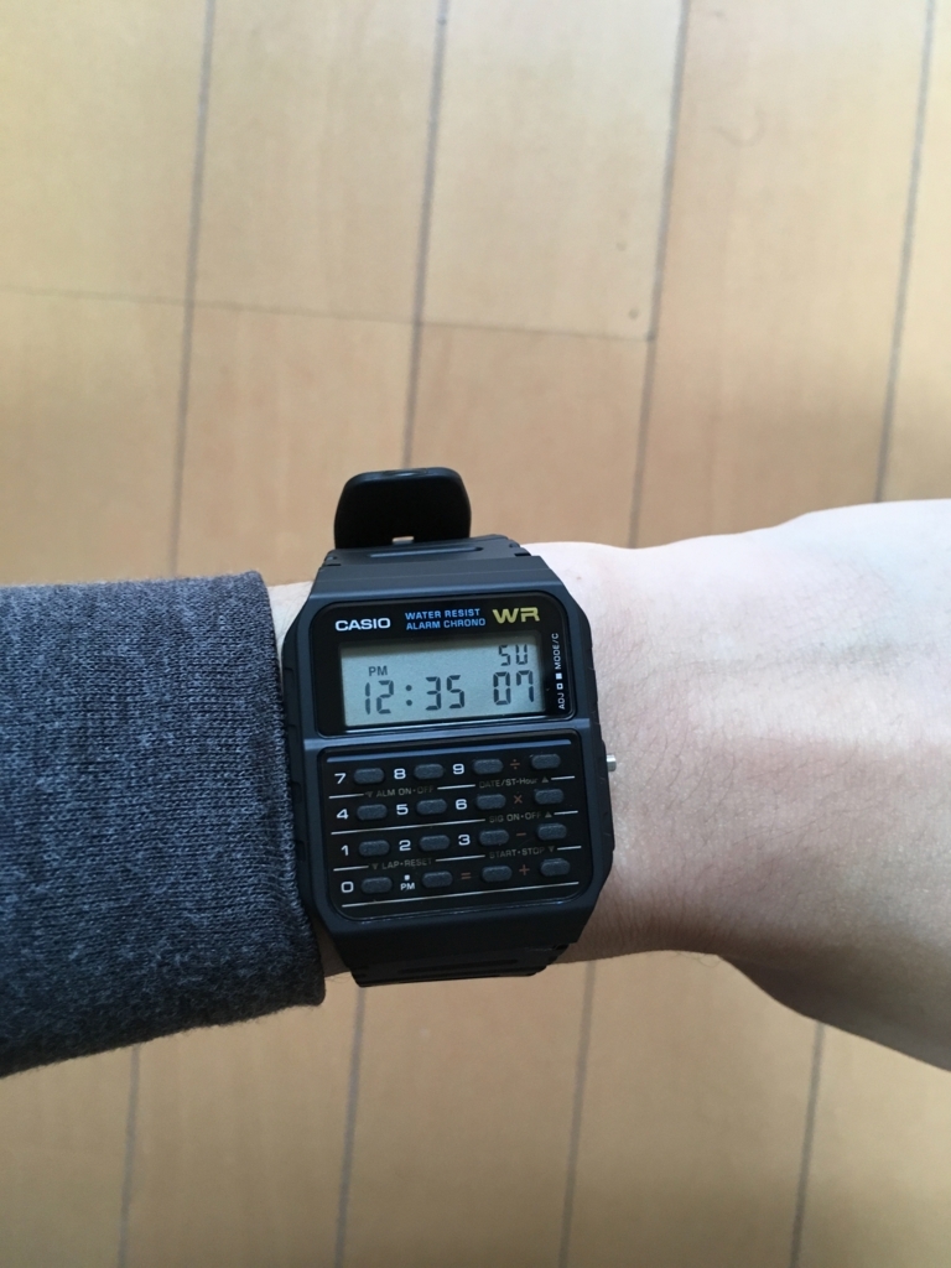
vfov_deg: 61.7
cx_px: 476
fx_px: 1062
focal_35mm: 29
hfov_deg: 48.2
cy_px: 634
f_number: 2.2
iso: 100
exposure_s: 1/30
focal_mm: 4.15
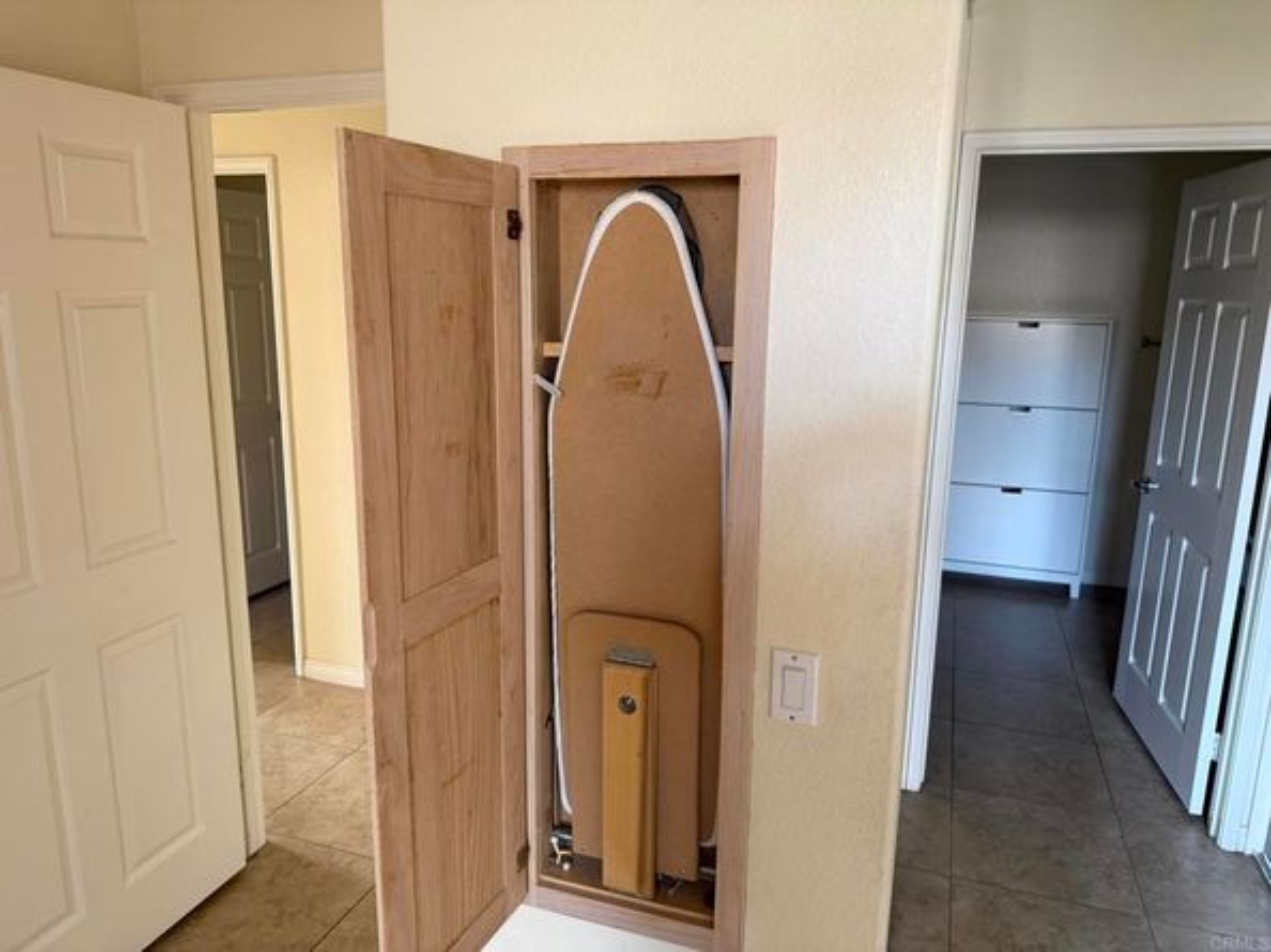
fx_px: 881
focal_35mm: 24
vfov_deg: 56.8
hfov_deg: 71.6
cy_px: 476
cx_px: 636
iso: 250
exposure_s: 1/60
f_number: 1.78
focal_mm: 6.76
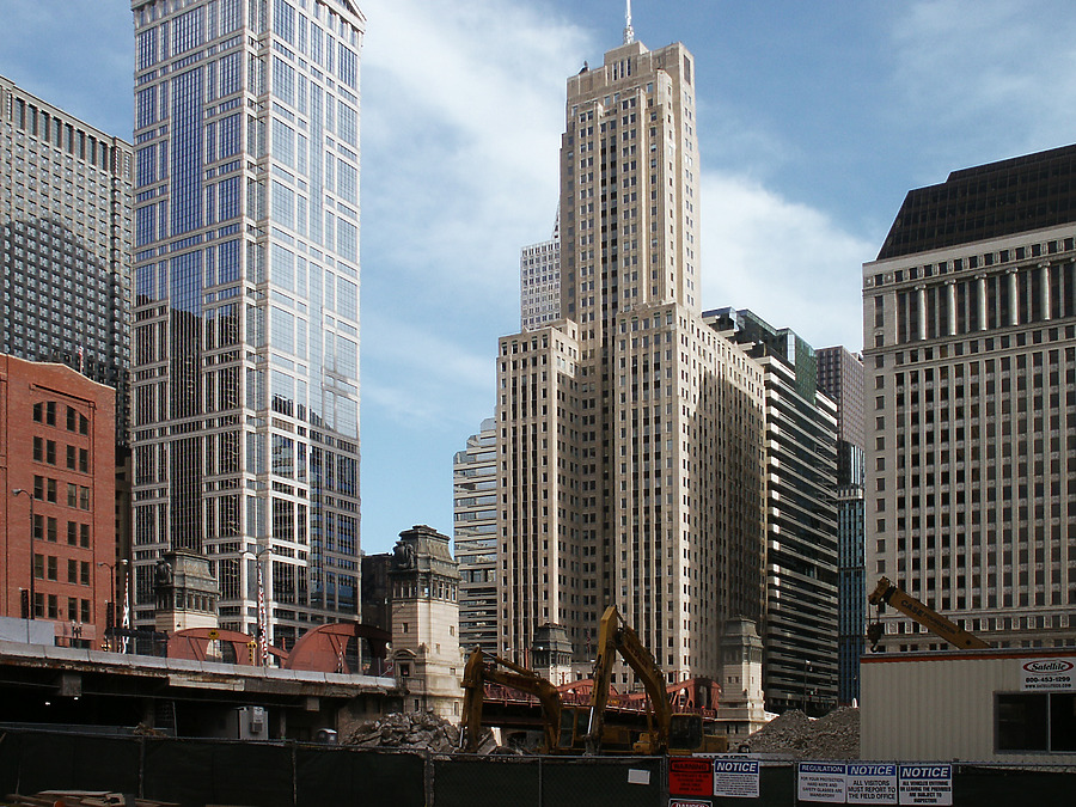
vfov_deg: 40.7
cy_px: 404
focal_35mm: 35
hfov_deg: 52.6
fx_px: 1088
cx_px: 538
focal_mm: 7.18
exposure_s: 1/180
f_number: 6.7
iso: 64
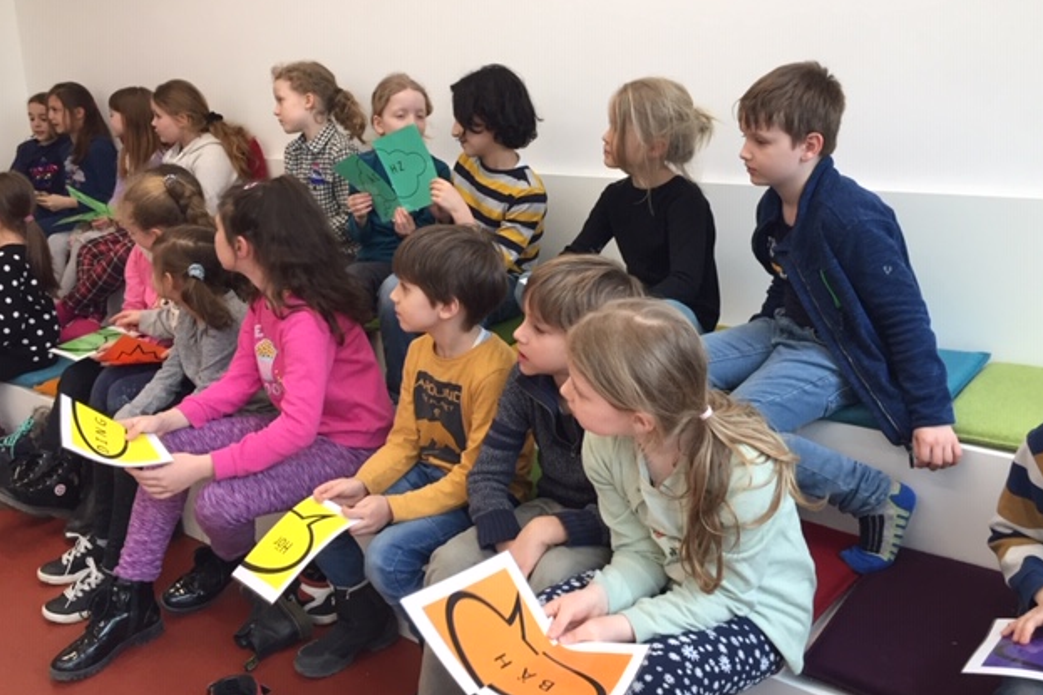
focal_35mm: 31
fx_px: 898
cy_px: 310
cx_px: 532
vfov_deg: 42.2
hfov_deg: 60.3
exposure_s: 1/33
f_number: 2.2
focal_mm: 4.15
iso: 64
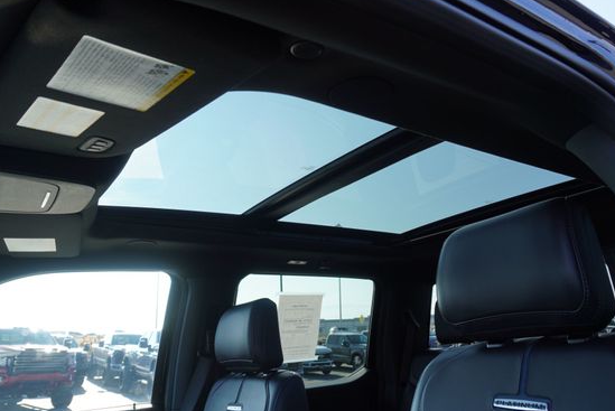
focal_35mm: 28
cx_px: 323
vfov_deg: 46.5
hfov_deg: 65.4
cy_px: 208
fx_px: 479
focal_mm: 16
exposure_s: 1/125
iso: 100
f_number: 5.6
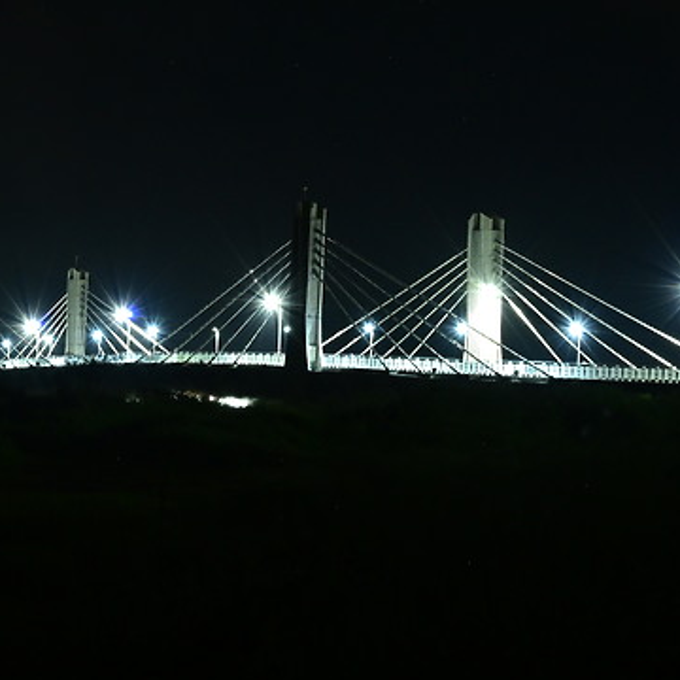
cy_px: 329
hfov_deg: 17.0
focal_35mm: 102
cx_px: 162
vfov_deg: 17.1
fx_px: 2267
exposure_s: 20
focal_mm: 60
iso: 800
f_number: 20
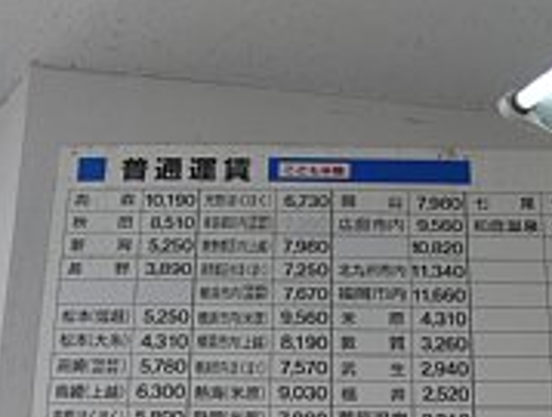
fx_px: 1246
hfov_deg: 25.0
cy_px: 358
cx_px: 315
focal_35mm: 78
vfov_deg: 18.7
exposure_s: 1/50
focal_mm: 7.4
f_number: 3.2
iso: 80
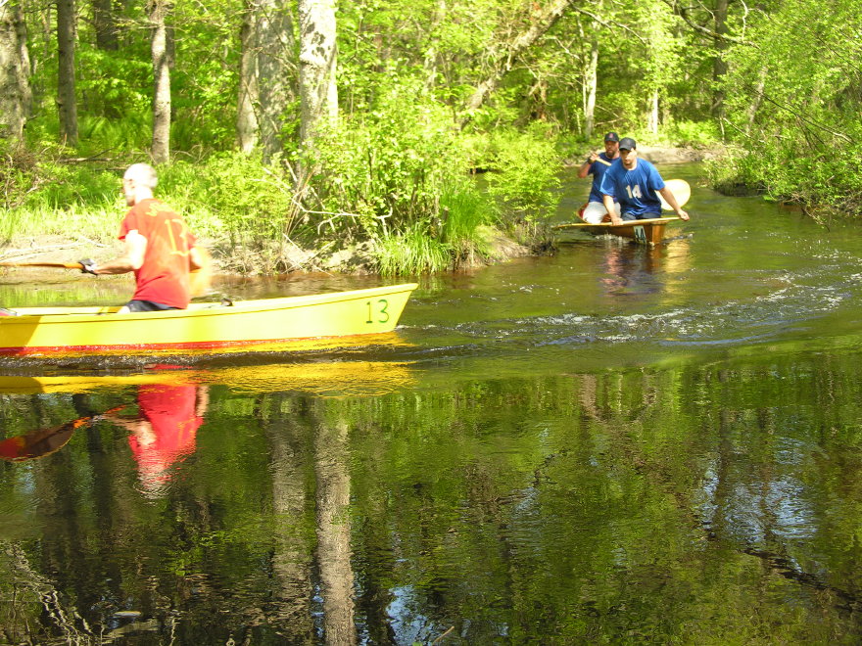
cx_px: 431
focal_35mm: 54
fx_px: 1345
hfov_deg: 35.5
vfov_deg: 27.0
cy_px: 323
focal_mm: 13.8
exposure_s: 1/125
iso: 50
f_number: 3.1
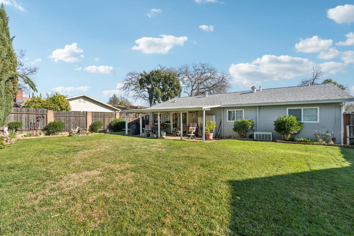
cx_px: 177
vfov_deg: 73.7
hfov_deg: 96.8
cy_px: 118
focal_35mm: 16
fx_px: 157
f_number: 8
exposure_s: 1/200
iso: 100
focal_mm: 16
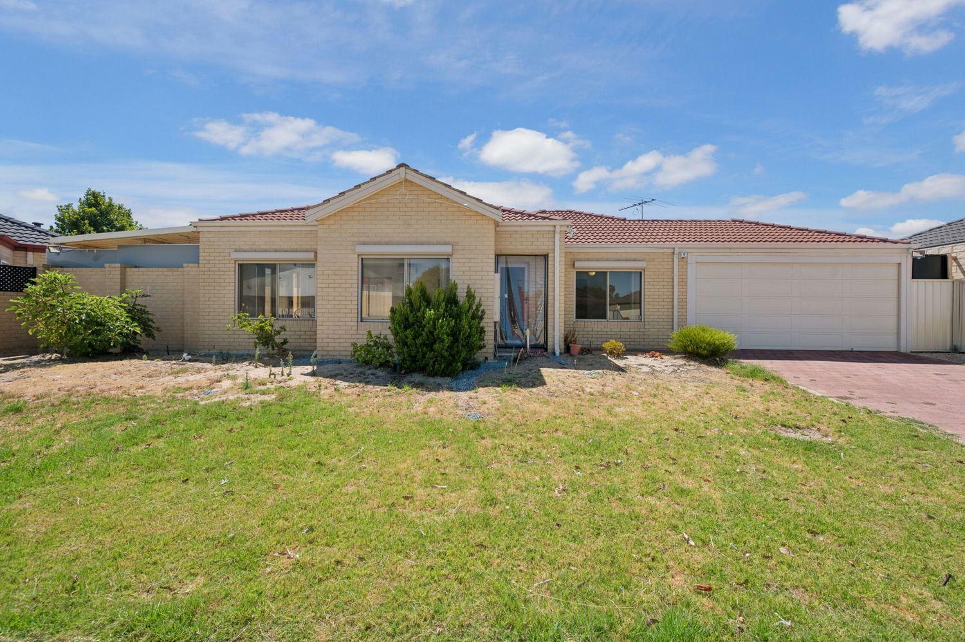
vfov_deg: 81.1
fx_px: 375
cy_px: 321
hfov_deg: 104.3
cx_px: 482
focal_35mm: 14
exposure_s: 1/320
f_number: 8
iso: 100
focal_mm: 14
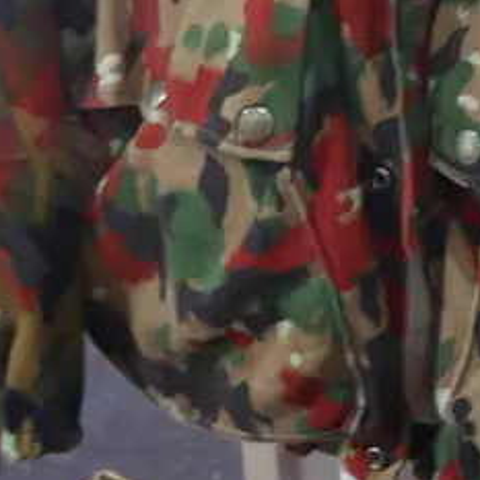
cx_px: 489
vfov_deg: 14.1
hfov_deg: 15.7
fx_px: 1710
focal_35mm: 109
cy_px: -398
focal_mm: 14
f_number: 3.5
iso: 800
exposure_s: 1/60
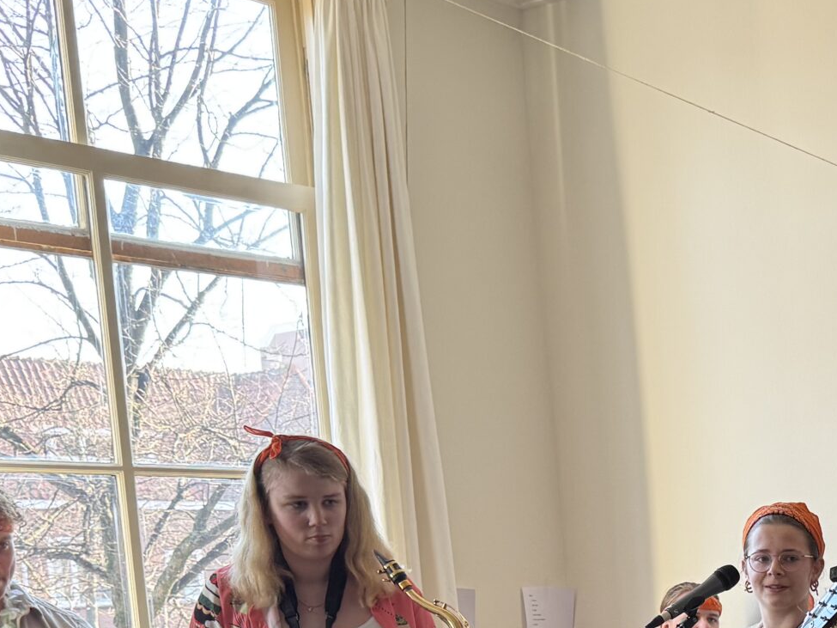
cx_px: 928
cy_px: 759
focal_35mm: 63
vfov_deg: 21.6
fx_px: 1523
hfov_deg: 27.9
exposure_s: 1/121
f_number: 1.78
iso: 125
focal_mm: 6.76
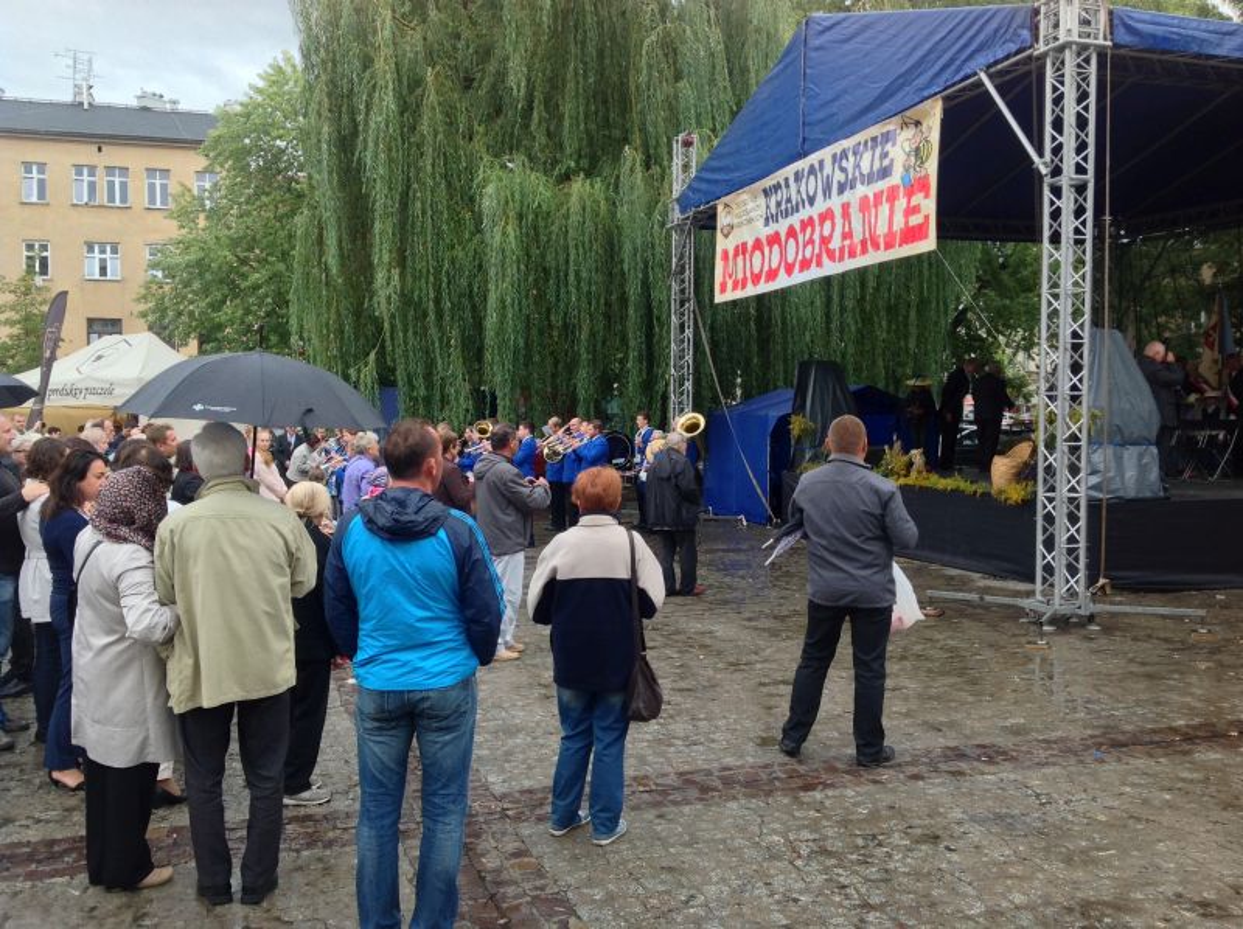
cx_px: 622
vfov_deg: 40.6
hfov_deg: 52.7
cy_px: 464
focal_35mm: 35
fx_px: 1255
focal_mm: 4.28
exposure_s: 1/240
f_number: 2.4
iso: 50
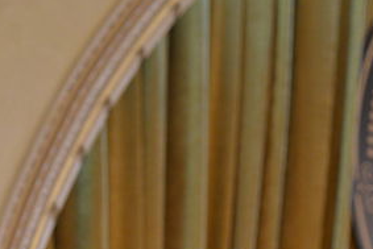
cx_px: 120
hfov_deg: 5.4
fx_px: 3939
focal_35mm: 380
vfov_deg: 3.6
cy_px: 434
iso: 2000
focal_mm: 105
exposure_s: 1/100
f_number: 2.8
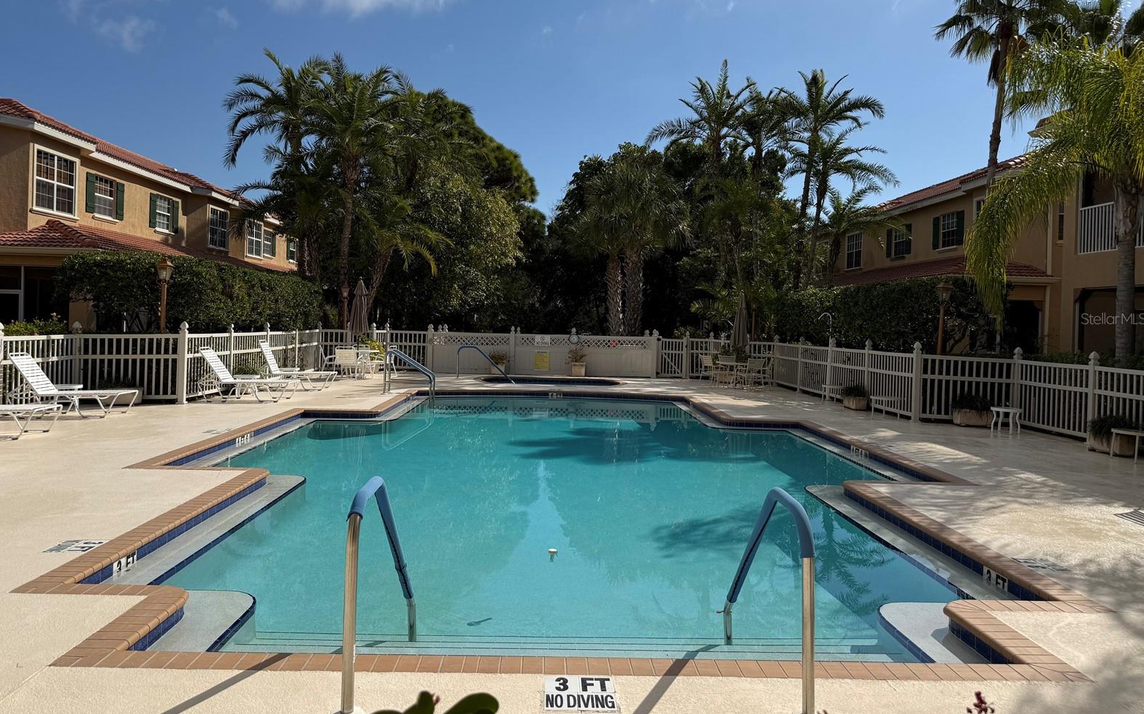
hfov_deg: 70.4
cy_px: 318
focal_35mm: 26
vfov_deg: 47.5
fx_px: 810
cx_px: 565
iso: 80
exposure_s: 1/8130
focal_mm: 6.76
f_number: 1.78
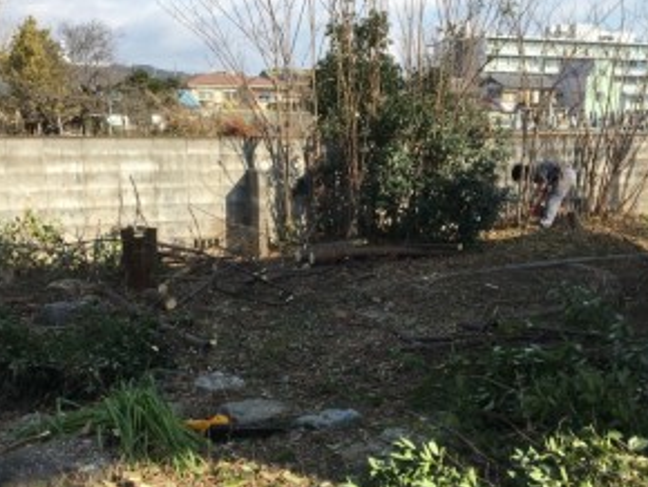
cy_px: 271
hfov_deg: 43.7
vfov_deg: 33.6
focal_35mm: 43
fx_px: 806
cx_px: 366
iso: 25
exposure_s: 1/1099
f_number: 2.2
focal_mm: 4.15
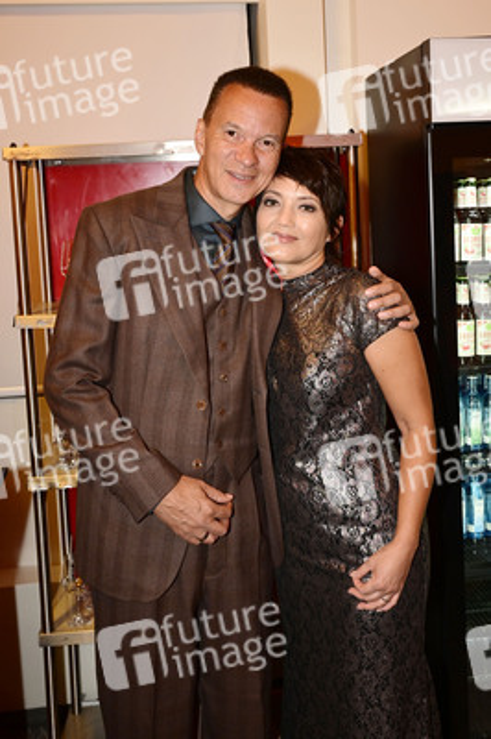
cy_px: 370
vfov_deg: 53.2
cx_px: 246
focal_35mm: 36
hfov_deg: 36.8
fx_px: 738
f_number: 5
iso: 2000
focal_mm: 36
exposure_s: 1/200
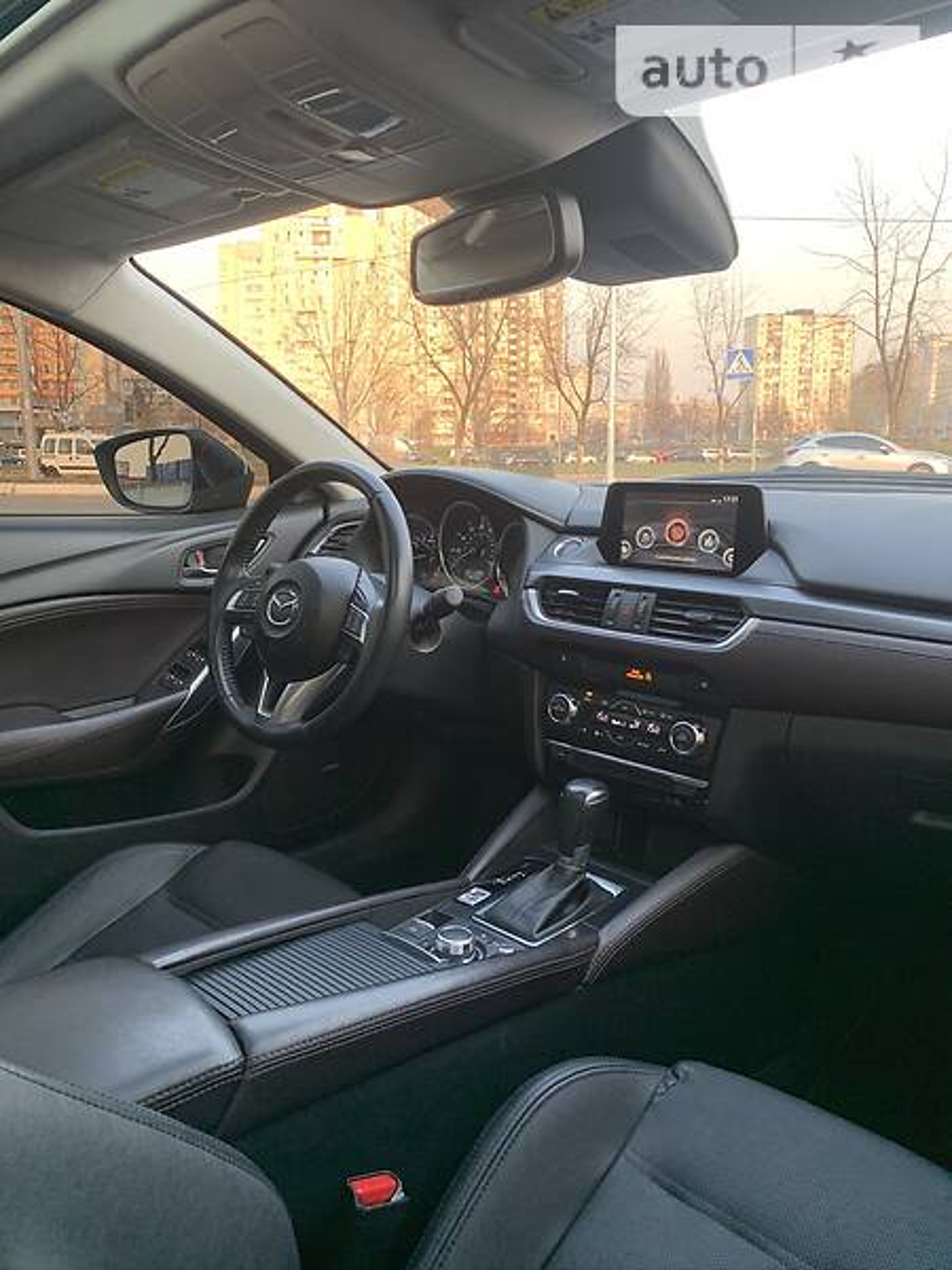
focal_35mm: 26
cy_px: 635
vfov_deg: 67.3
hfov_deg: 53.1
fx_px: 953
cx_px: 476
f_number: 1.8
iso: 80
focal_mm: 4.2
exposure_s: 1/121
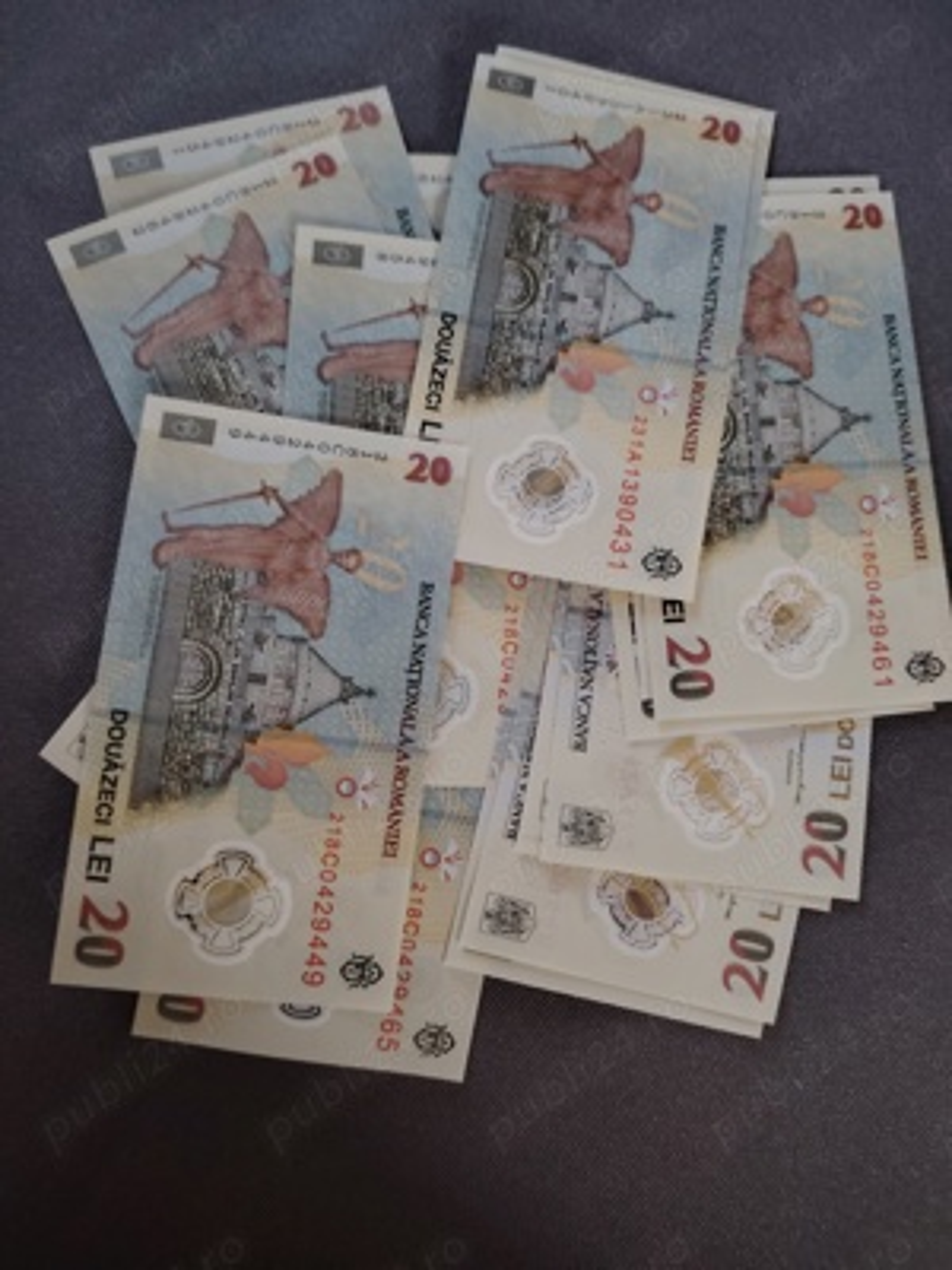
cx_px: 476
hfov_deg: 56.8
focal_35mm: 24
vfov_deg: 71.6
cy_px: 635
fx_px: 880
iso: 3769
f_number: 1.75
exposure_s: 1/25
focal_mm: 5.25
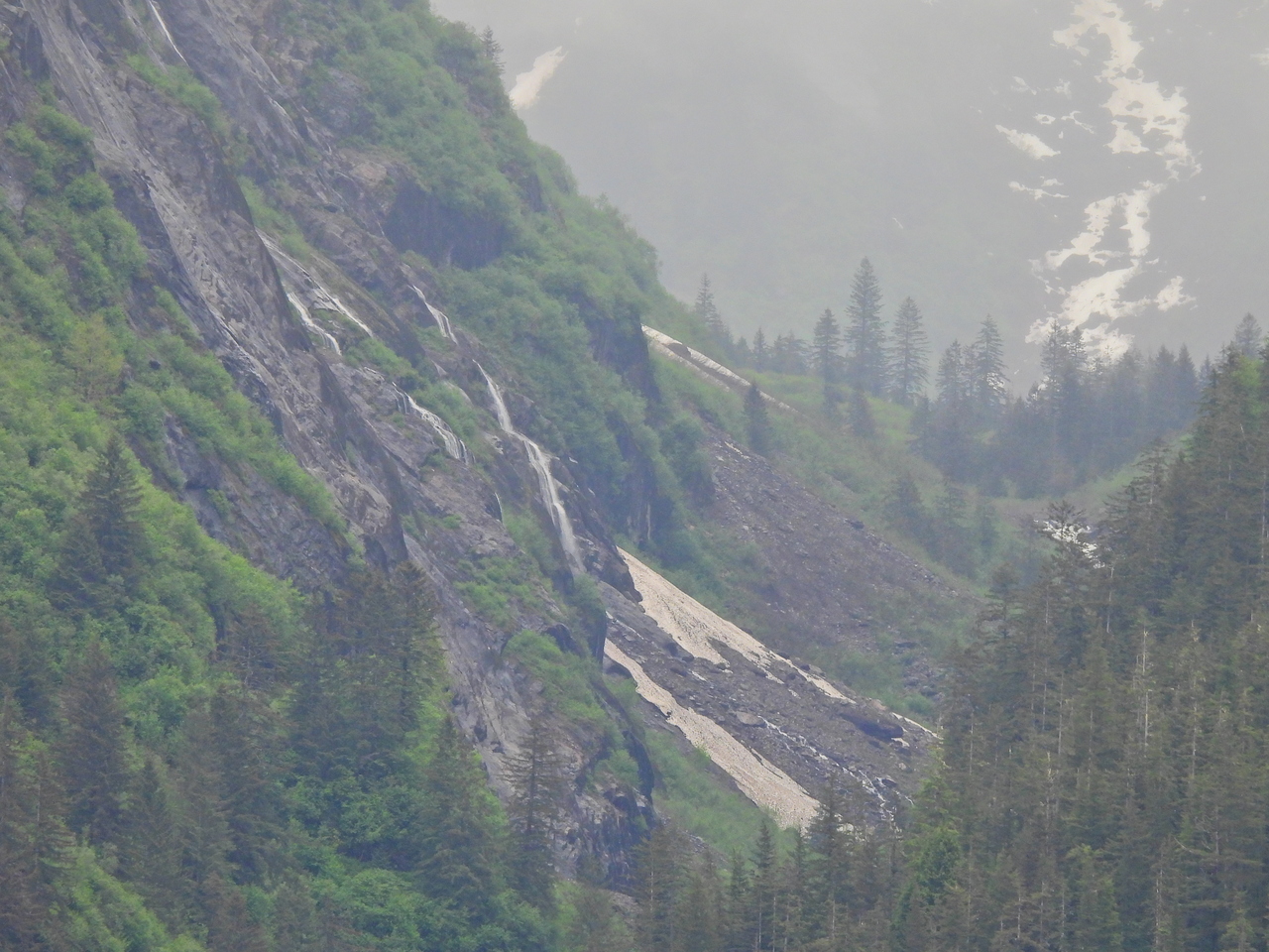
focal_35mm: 650
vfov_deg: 2.3
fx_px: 23829
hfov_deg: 3.1
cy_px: 476
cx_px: 634
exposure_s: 1/500
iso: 320
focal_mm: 116
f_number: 5.6
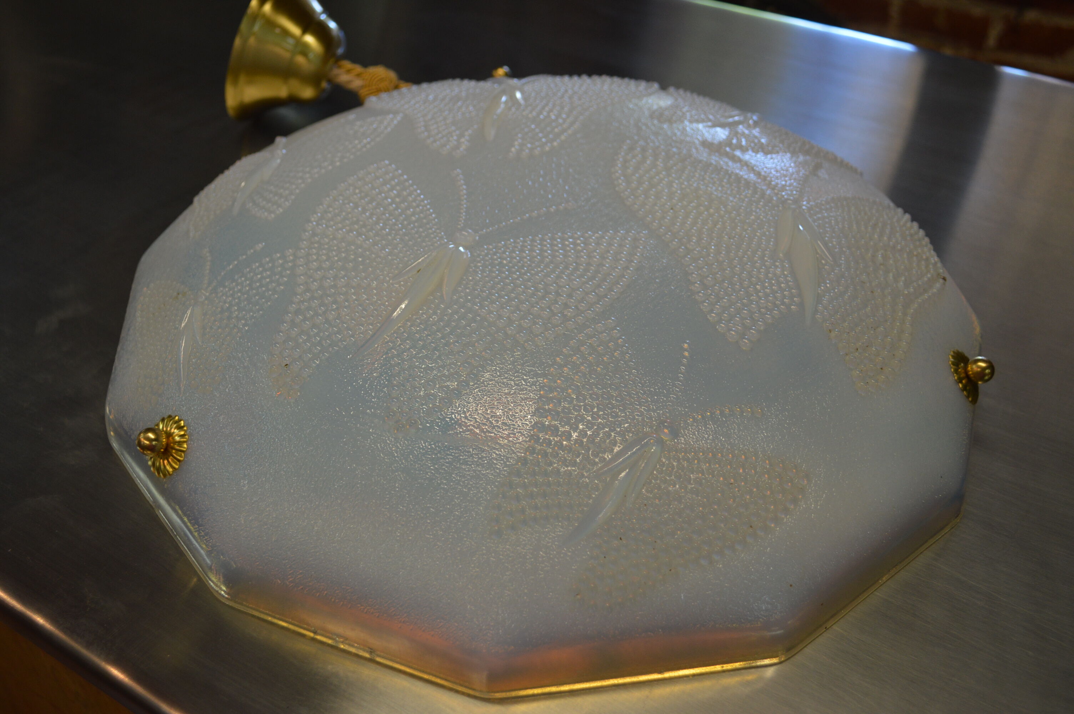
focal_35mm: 36
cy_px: 357
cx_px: 537
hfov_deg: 53.2
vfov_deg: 36.8
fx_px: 1073
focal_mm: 24
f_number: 4
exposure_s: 1/60
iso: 400
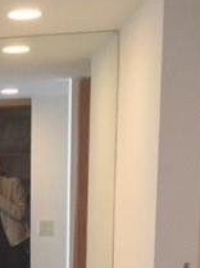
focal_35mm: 89
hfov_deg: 15.4
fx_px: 688
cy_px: 323
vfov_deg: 20.6
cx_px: -92
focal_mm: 4.15
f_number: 2.2
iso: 50
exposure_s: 1/30
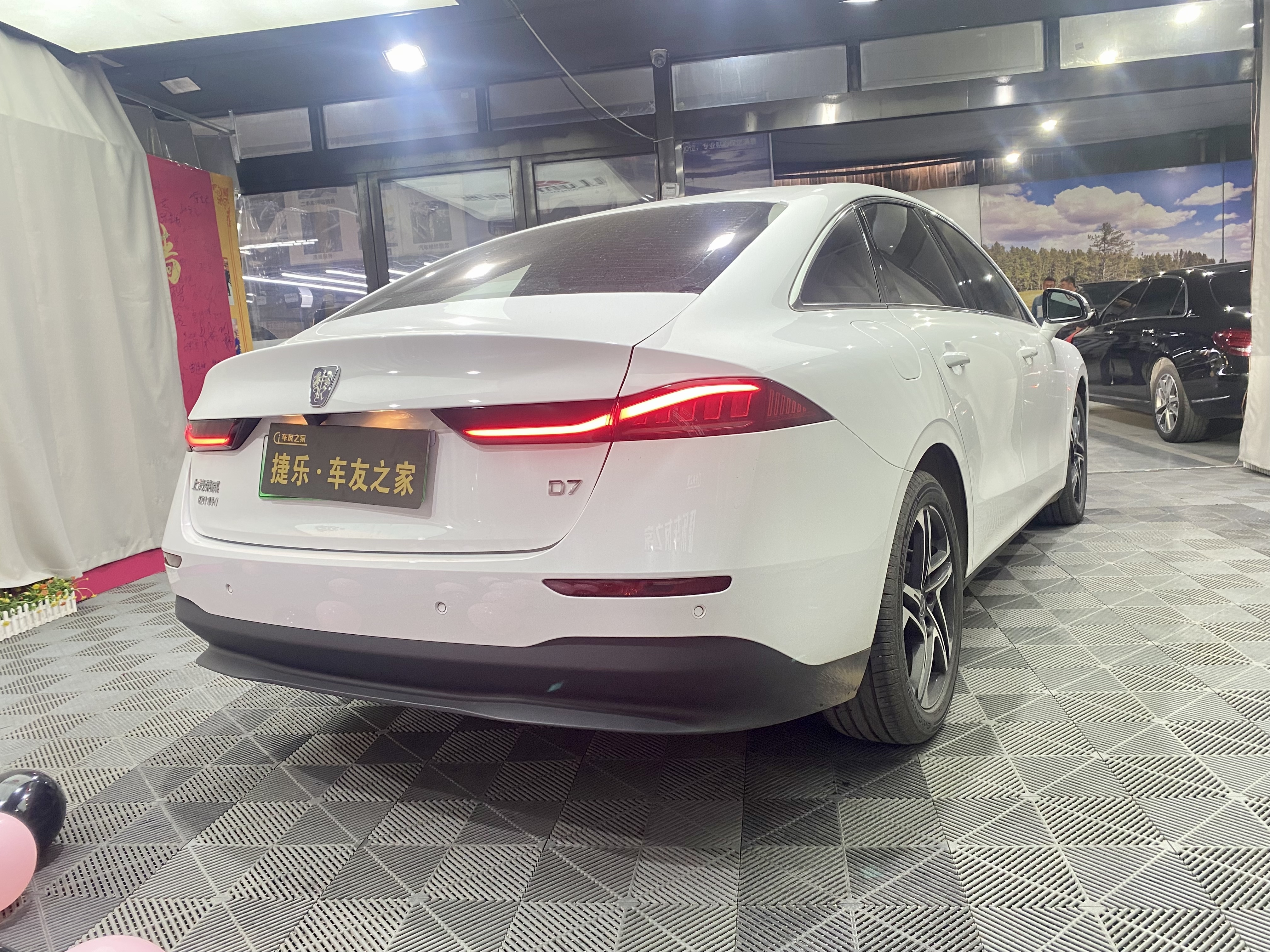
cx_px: 635
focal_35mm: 26
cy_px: 476
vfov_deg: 53.1
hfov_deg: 67.3
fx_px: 954
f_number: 1.8
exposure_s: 1/50
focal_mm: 4.25
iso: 100
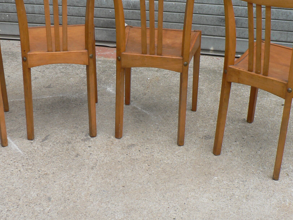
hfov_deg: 33.7
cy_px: 106
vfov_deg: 25.7
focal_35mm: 57
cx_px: 119
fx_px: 483
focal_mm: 6
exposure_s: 1/200
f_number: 2.8
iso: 80
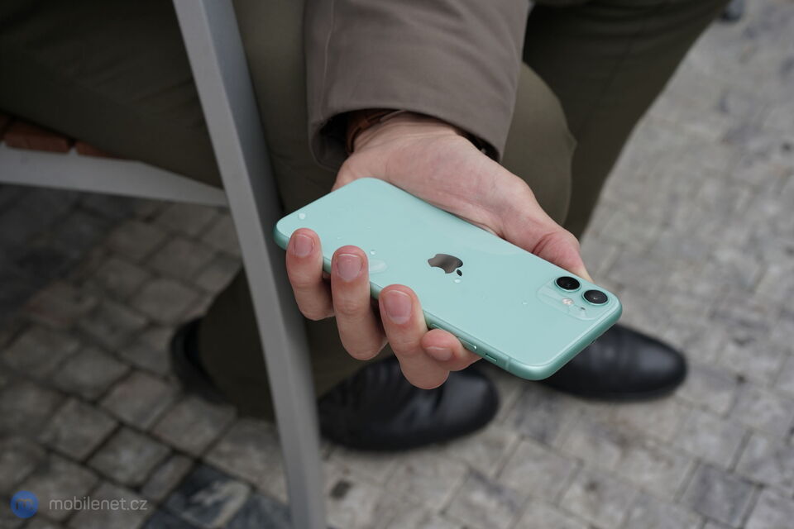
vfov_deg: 24.6
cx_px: 397
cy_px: 264
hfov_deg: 36.2
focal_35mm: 55
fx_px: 1213
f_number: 7.1
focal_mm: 55
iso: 250
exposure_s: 1/250
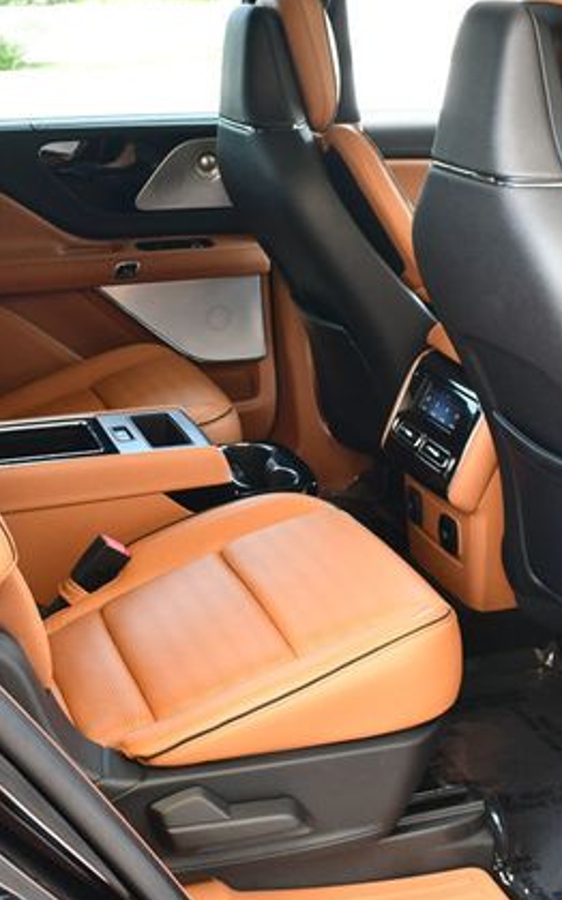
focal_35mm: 56
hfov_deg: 23.1
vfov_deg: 36.3
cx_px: 275
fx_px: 1374
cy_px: 452
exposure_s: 1/125
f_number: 3.5
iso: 800
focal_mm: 18
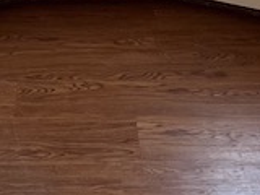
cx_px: 75
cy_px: -250
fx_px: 488
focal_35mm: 65
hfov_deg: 29.5
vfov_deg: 15.2
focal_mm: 1.57
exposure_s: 1/120
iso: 40
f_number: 1.8
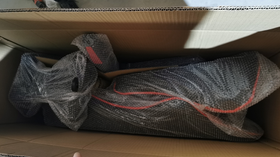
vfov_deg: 38.9
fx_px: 223
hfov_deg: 64.3
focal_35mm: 30
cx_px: 142
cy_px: 68
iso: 640
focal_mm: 5.58
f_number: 1.8
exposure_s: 1/25
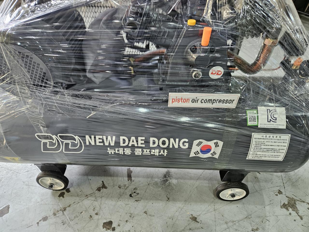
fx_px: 205
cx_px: 154
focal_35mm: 23
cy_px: 116
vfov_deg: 58.9
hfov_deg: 73.9
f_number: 1.8
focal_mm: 5.4
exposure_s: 1/120
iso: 200
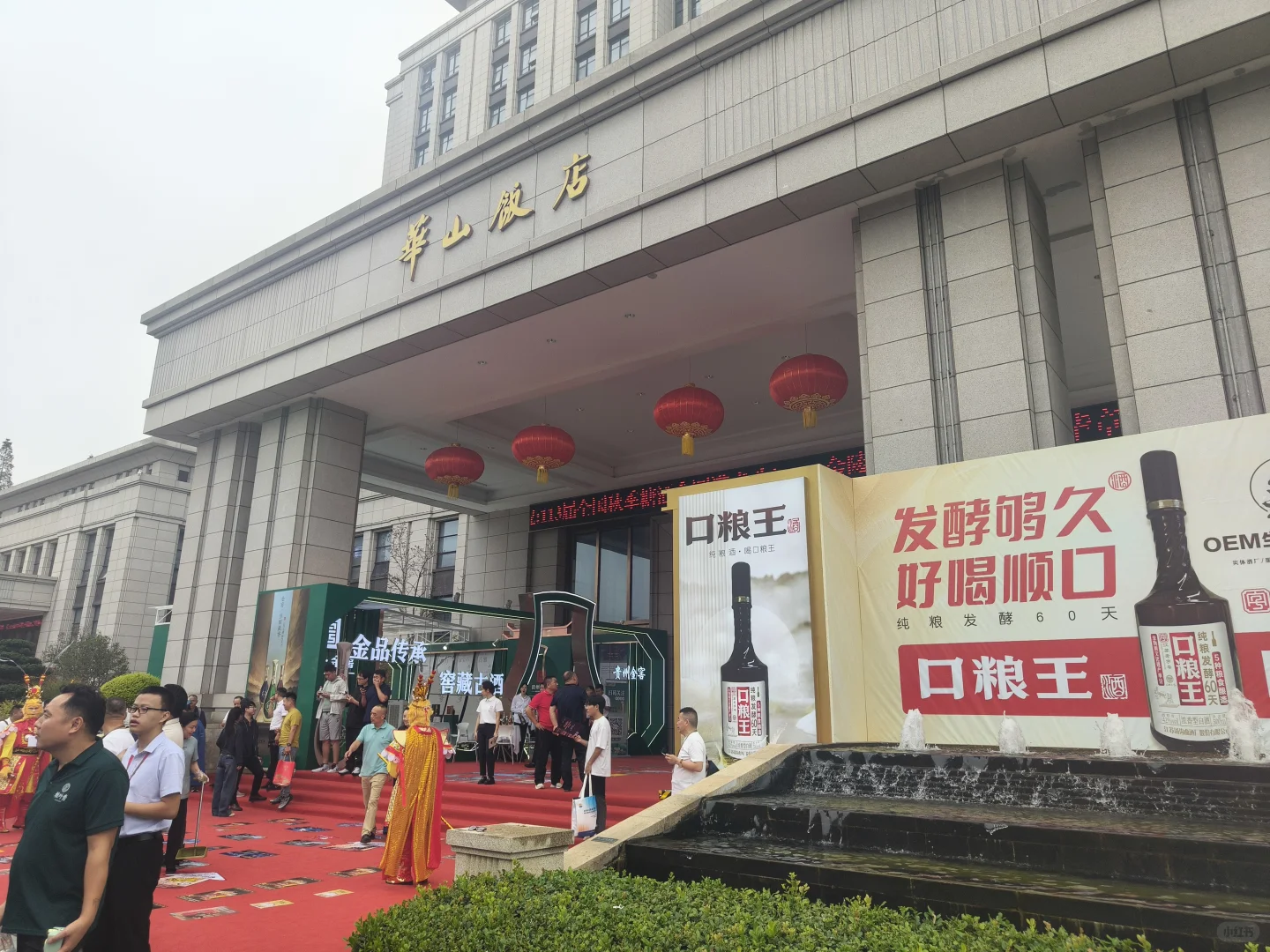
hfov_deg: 71.6
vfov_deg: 56.8
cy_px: 476
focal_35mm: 24
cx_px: 635
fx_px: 881
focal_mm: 5.59
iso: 50
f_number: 1.8
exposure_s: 1/1247
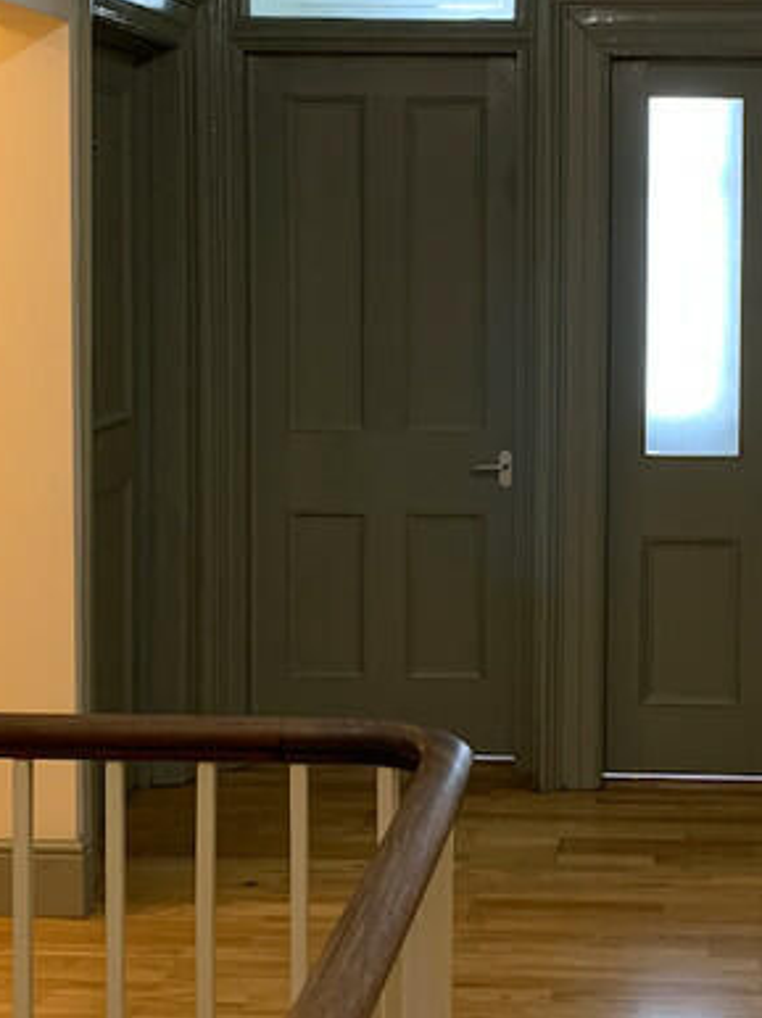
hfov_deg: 21.1
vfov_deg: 28.0
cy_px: 345
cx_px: 596
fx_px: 2027
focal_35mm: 69
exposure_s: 1/50
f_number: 1.8
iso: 160
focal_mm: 4.25
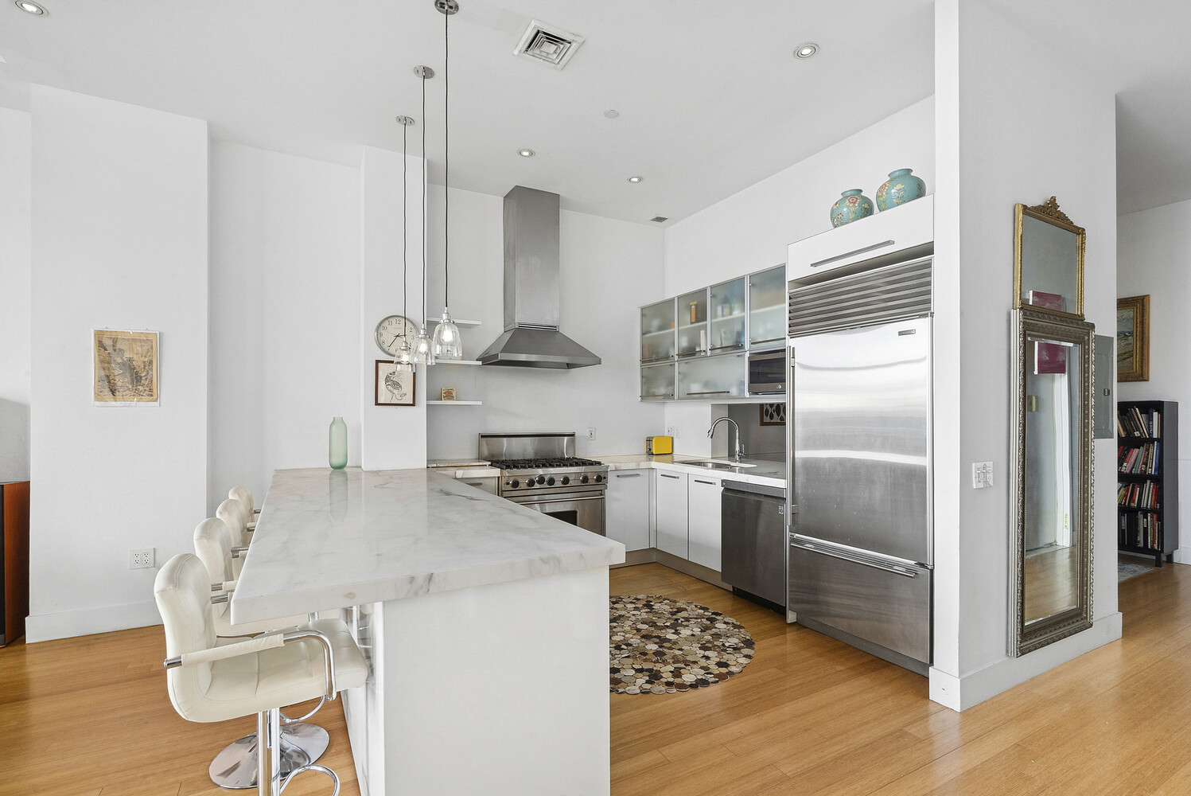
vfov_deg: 73.8
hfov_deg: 96.7
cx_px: 596
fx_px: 530
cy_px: 398
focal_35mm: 16
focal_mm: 16
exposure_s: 1/5
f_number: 16
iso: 1600
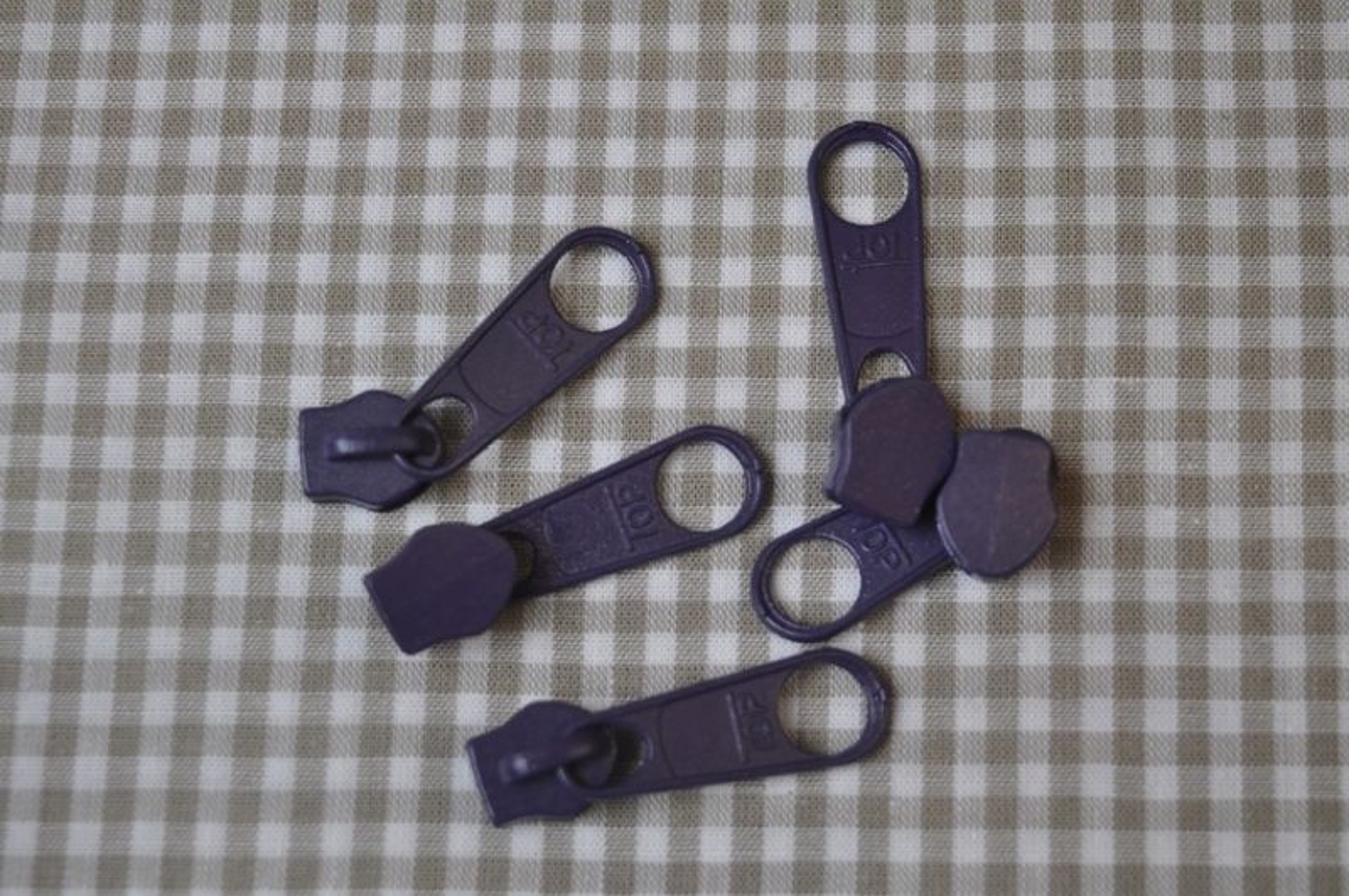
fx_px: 2357
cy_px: 448
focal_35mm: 63
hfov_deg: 31.9
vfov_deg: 21.5
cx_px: 674
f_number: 5
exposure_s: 1/100
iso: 400
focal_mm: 42
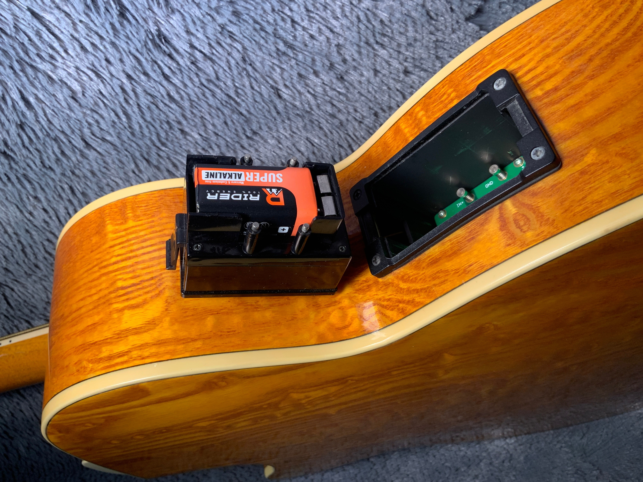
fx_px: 539
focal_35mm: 29
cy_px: 241
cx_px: 322
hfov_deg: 61.7
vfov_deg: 48.2
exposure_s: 1/100
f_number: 1.8
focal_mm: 3
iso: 40
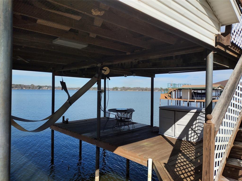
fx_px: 189
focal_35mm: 27
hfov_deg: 65.3
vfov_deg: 51.4
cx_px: 121
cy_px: 90
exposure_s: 1/4306
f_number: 1.7
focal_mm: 4.71
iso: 100
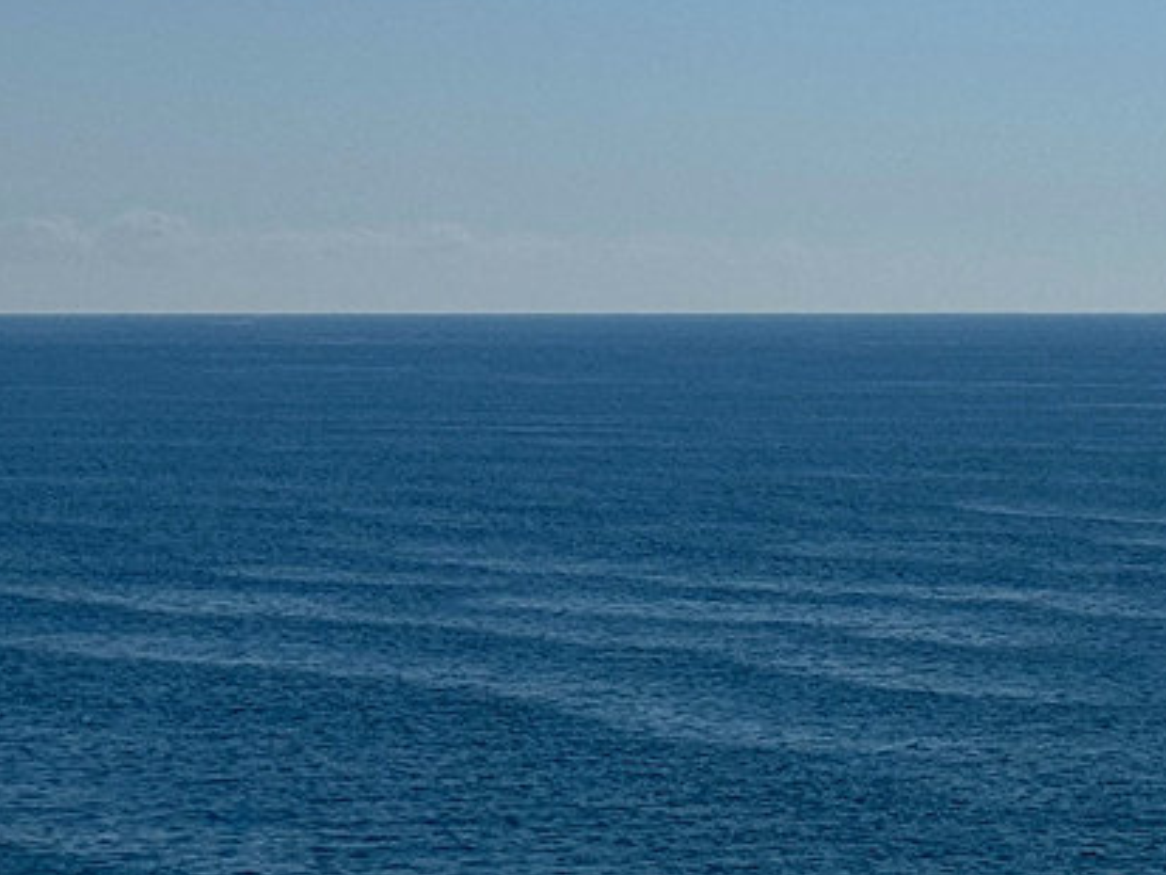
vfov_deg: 8.0
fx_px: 6267
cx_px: 2202
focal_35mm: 186
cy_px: 350
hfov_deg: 10.0
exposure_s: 1/20000
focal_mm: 6.76
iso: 64
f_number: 1.78
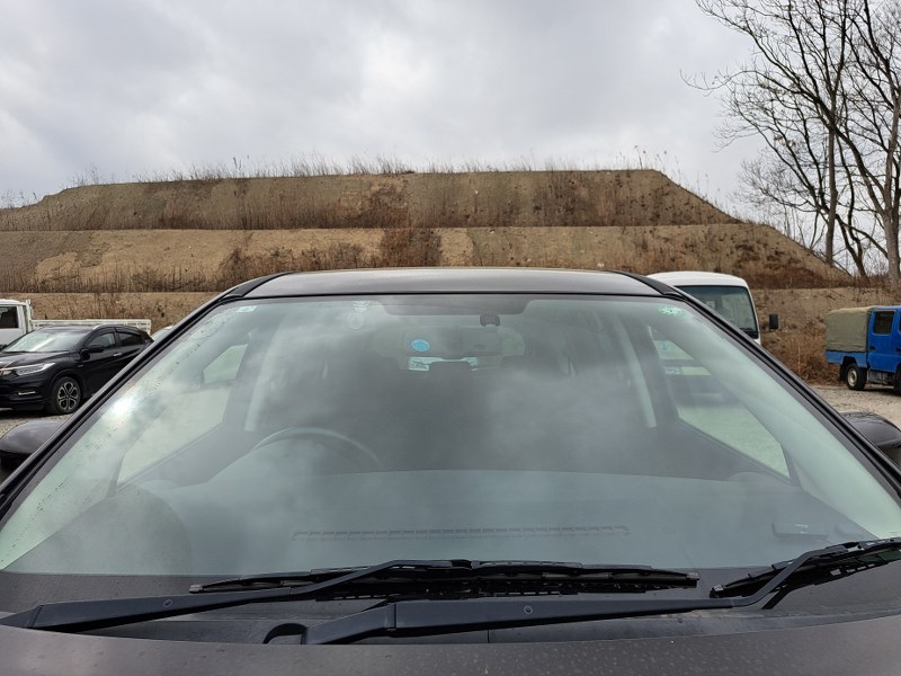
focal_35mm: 24
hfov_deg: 71.6
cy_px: 338
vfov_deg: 56.8
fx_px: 625
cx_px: 450
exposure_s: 1/938
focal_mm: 5.23
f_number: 1.8
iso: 50
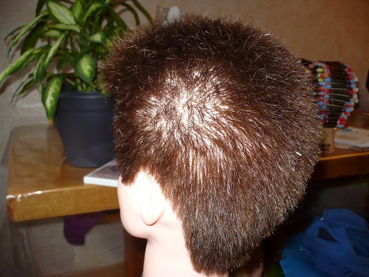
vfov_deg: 40.7
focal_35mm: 35
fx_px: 373
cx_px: 184
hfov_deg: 52.6
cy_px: 138
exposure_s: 1/30
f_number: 2.8
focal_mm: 5.8
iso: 100
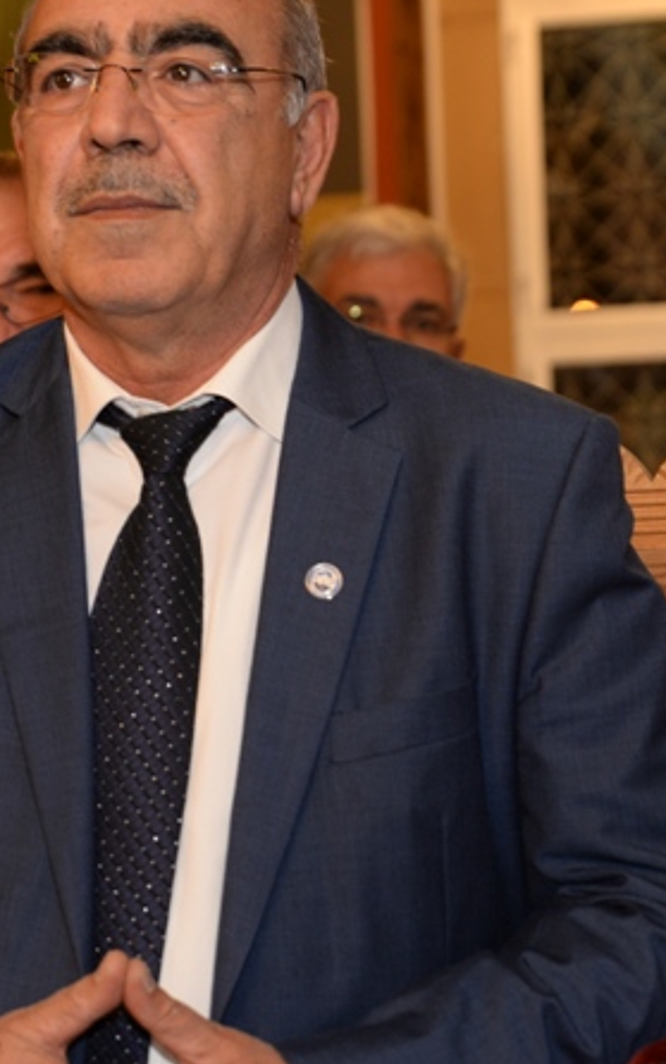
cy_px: 464
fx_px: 3570
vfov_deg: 17.0
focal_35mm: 123
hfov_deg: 10.6
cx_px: 124
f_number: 4
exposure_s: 1/40
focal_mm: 56
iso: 500
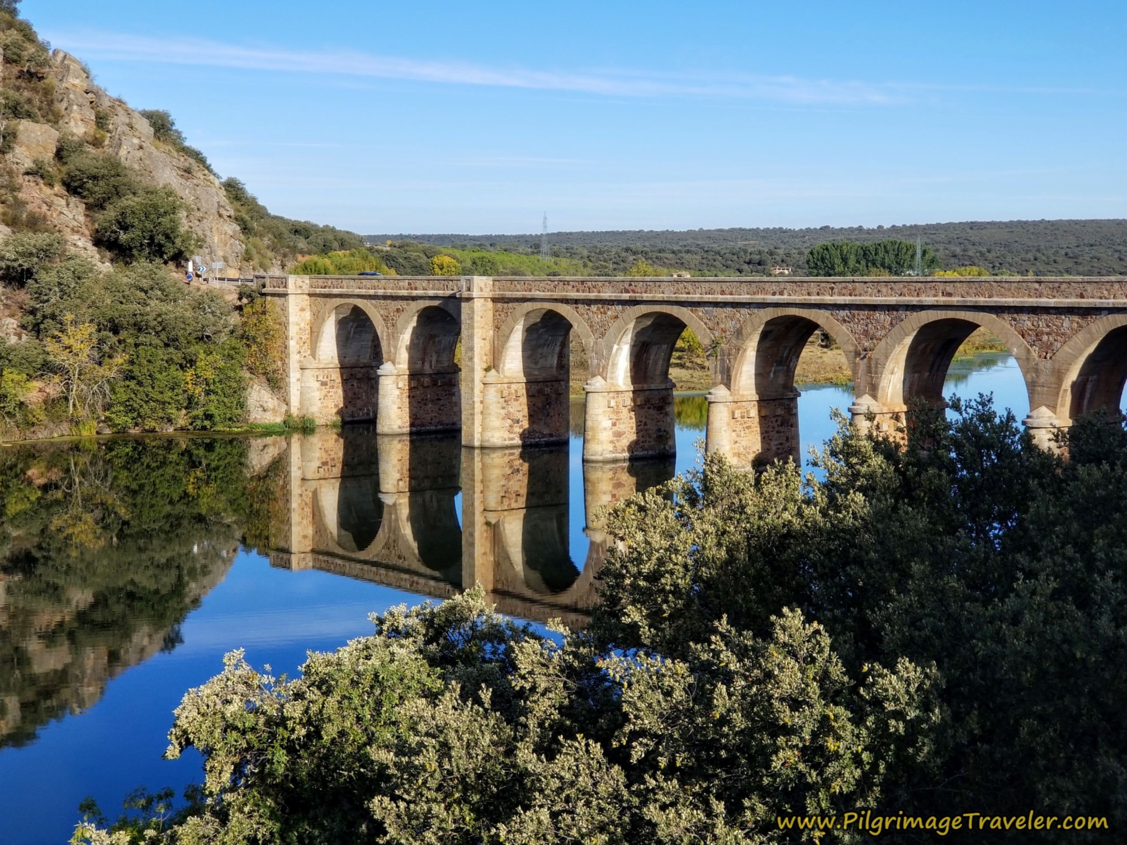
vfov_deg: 28.0
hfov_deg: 36.8
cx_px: 564
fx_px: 1693
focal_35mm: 52
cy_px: 422
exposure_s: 1/680
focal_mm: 6
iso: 25
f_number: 2.4
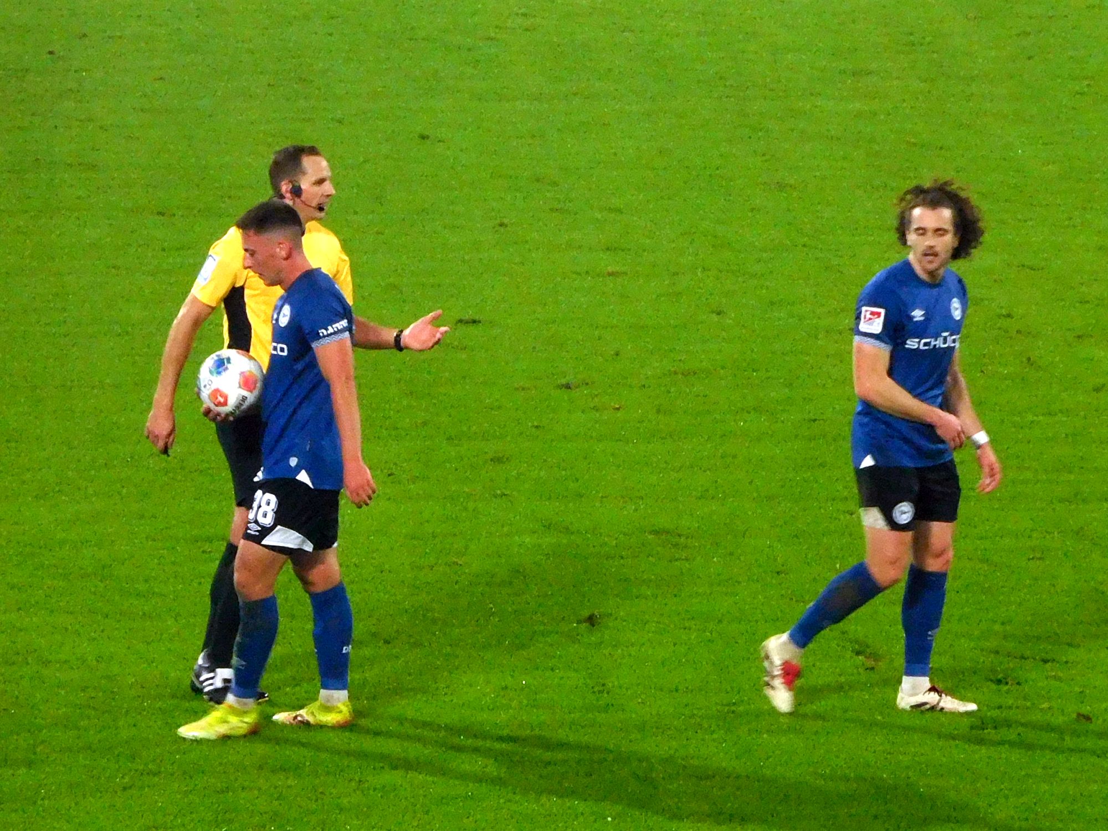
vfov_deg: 6.6
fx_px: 7204
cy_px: 416
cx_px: 554
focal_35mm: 225
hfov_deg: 8.8
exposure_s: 1/125
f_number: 5.5
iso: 400
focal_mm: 40.1
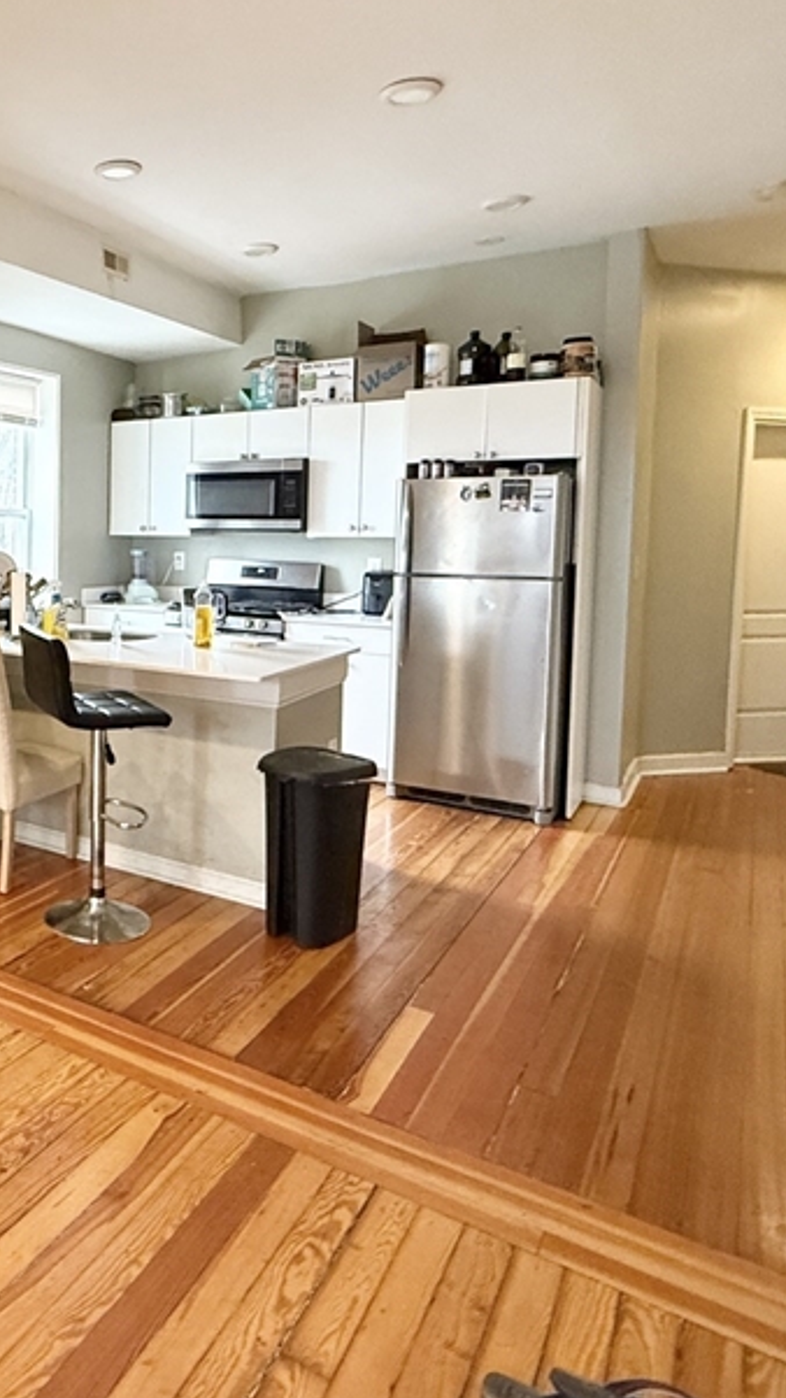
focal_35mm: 26
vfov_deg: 71.5
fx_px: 963
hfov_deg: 38.8
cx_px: -19
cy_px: 595
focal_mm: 2.22
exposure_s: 1/120
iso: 640
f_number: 2.2
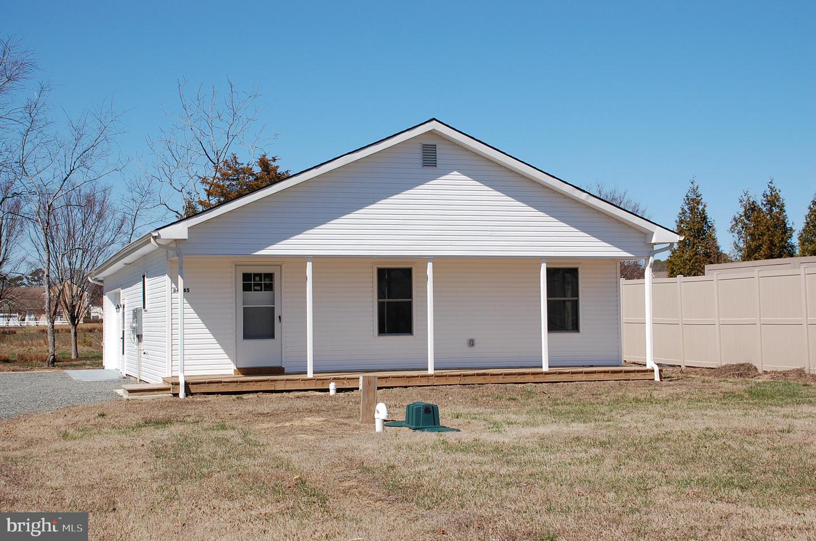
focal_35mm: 52
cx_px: 408
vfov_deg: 25.7
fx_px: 1188
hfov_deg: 37.9
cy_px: 270
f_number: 10
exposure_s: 1/400
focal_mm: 35
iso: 200
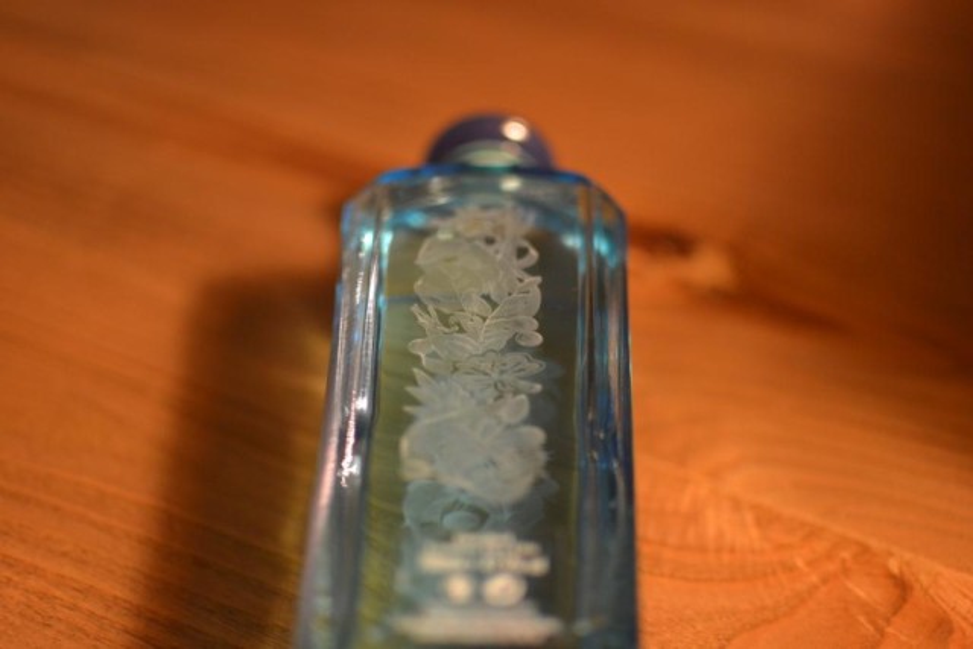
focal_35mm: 52
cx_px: 486
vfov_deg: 25.8
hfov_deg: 37.8
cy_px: 324
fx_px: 1419
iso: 800
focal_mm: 35
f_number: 1.8
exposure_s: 1/30
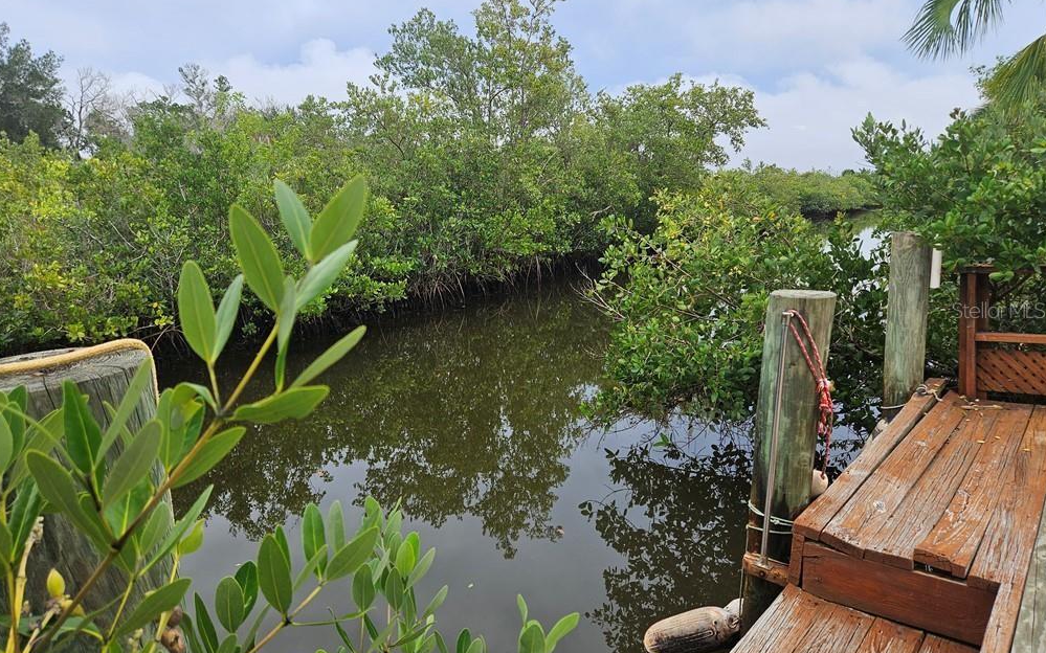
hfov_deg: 72.6
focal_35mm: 25
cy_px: 310
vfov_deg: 49.2
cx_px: 514
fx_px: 713
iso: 25
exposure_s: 1/539
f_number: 1.8
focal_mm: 5.4
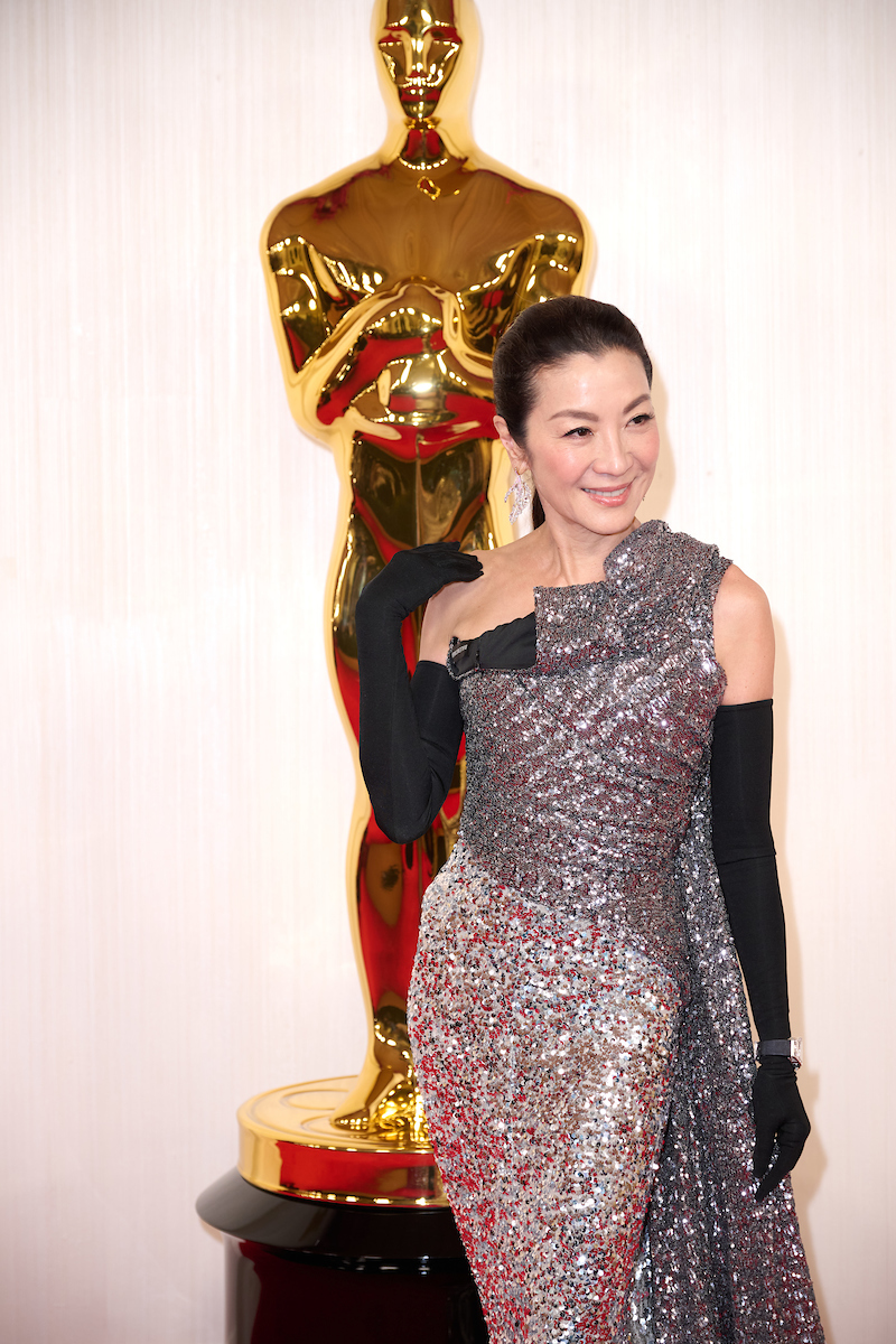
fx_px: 2837
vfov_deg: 26.7
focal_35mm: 76
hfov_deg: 17.9
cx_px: 448
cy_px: 672
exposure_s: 1/160
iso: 400
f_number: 4.5
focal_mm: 76
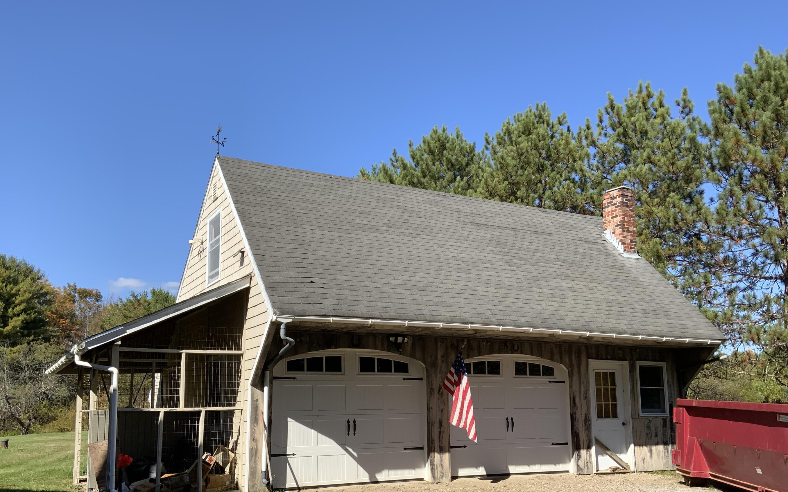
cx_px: 396
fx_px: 730
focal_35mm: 34
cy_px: 310
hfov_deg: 56.7
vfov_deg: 37.0
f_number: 1.8
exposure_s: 1/1534
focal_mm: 3
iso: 16
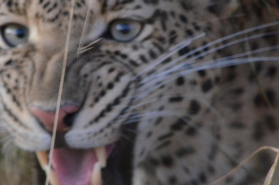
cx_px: 124
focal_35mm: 1045
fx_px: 8082
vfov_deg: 1.3
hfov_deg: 2.0
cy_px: 72
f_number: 5.6
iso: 3200
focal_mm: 300
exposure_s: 1/20
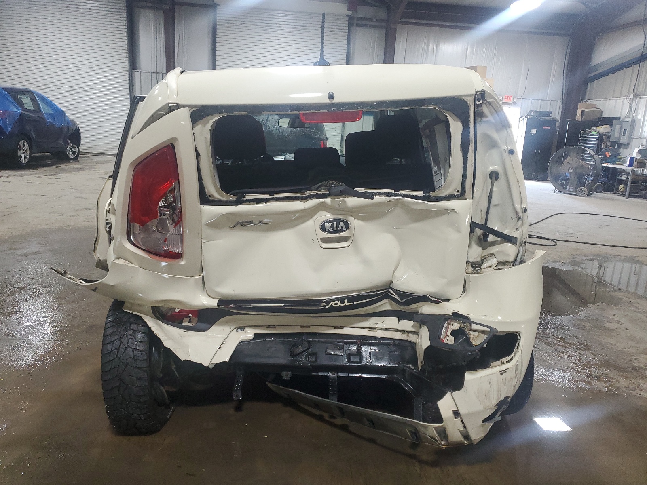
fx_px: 486
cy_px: 242
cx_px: 324
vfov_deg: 53.1
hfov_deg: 67.3
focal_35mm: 26
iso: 178
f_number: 1.5
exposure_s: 1/60.2
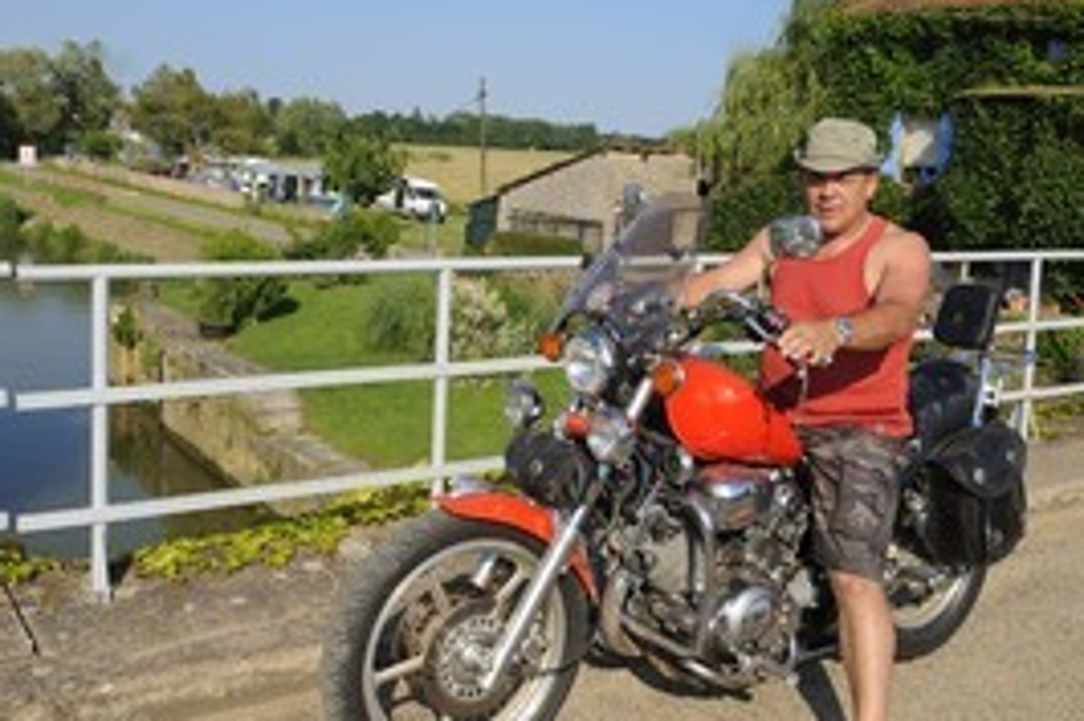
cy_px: 281
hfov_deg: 50.7
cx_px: 503
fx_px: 1143
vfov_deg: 34.9
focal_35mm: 38
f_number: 14
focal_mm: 24
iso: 200
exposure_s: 1/160
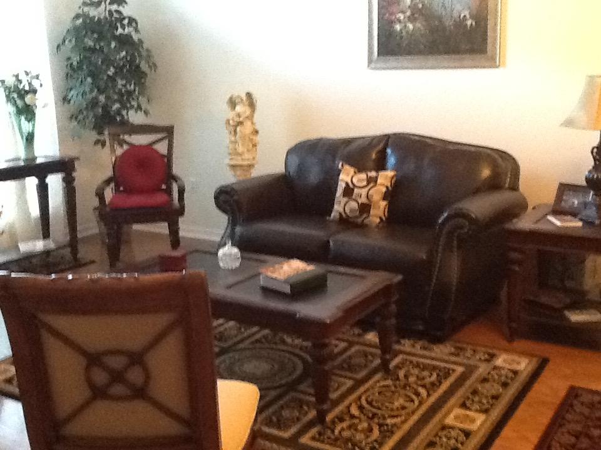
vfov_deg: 32.9
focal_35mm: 44
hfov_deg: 42.9
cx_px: 300
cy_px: 225
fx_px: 764
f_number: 2.4
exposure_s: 1/15
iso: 400
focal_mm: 2.03
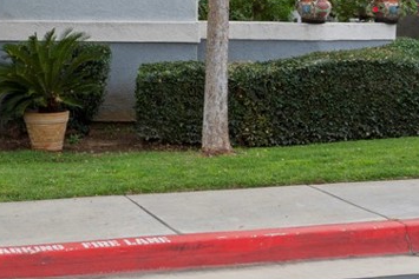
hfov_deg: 19.9
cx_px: 64
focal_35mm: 101
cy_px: -24
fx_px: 1176
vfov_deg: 13.3
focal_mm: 35
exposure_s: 1/1.25
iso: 80
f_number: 22
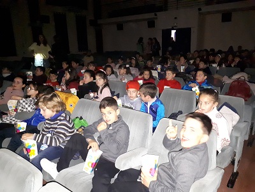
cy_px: 96
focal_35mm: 27
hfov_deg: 65.3
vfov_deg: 51.4
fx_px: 199
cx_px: 128
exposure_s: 1/17
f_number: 1.9
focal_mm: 3.6
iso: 1250
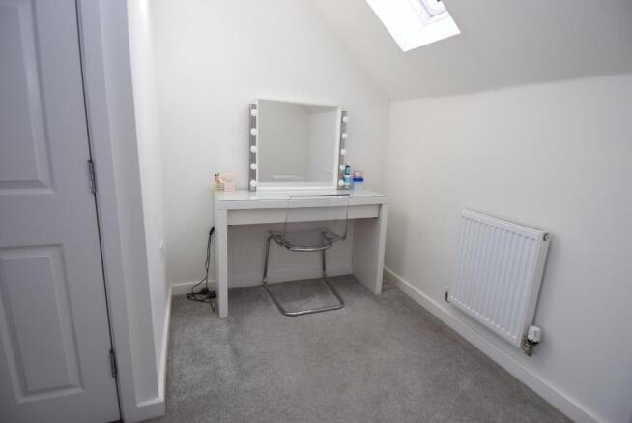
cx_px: 316
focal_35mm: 18
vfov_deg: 67.5
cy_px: 212
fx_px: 316
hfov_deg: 90.0
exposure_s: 1/80
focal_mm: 12
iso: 400
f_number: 4.5
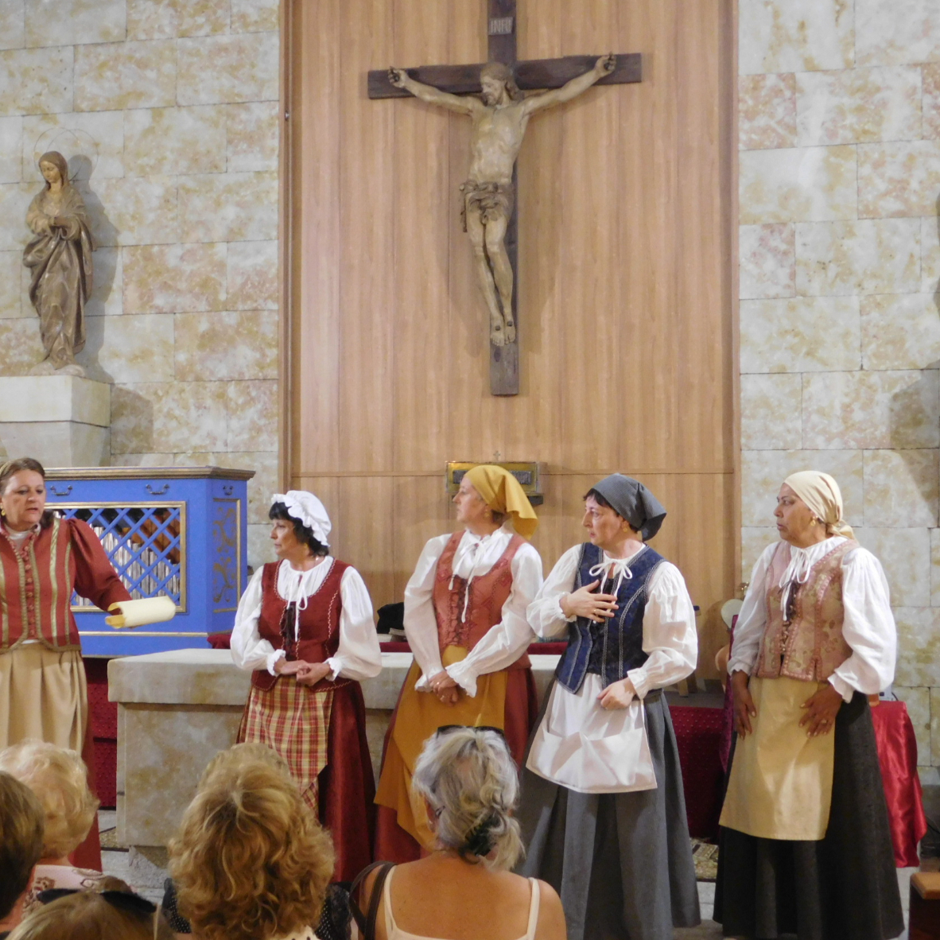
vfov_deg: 28.2
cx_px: 372
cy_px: 466
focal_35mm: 61
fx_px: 1874
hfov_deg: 28.1
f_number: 3.8
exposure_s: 1/15
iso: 400
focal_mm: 9
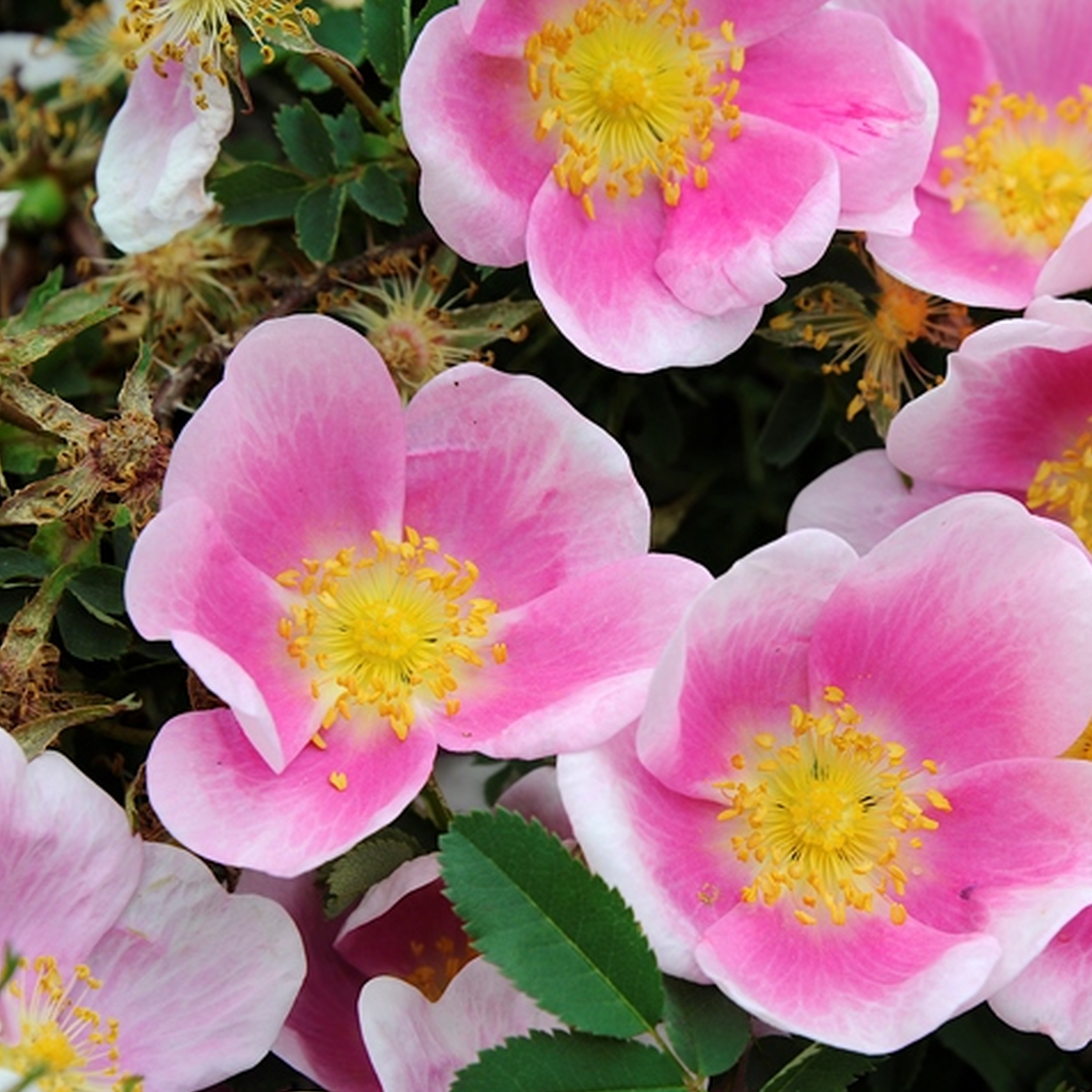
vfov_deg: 8.0
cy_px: 546
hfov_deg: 8.0
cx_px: 826
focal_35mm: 219
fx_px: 7816
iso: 200
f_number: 13
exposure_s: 1/40
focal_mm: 170
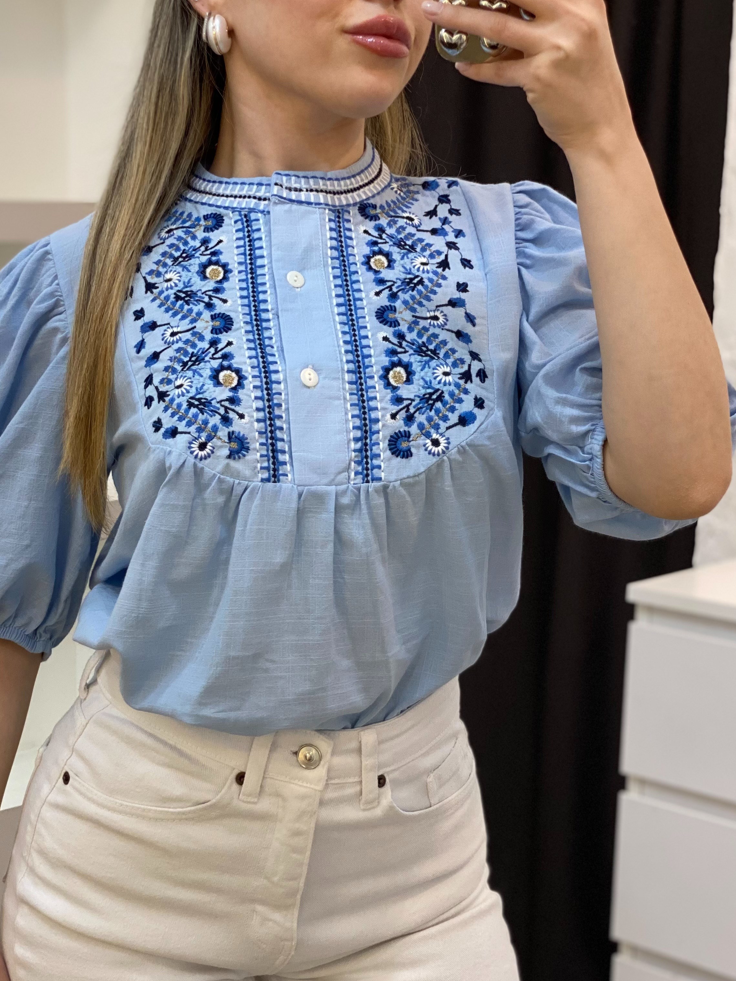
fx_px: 1956
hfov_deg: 21.3
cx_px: 302
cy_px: 650
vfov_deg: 28.0
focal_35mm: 69
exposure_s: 1/100
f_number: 2
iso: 80
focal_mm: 6
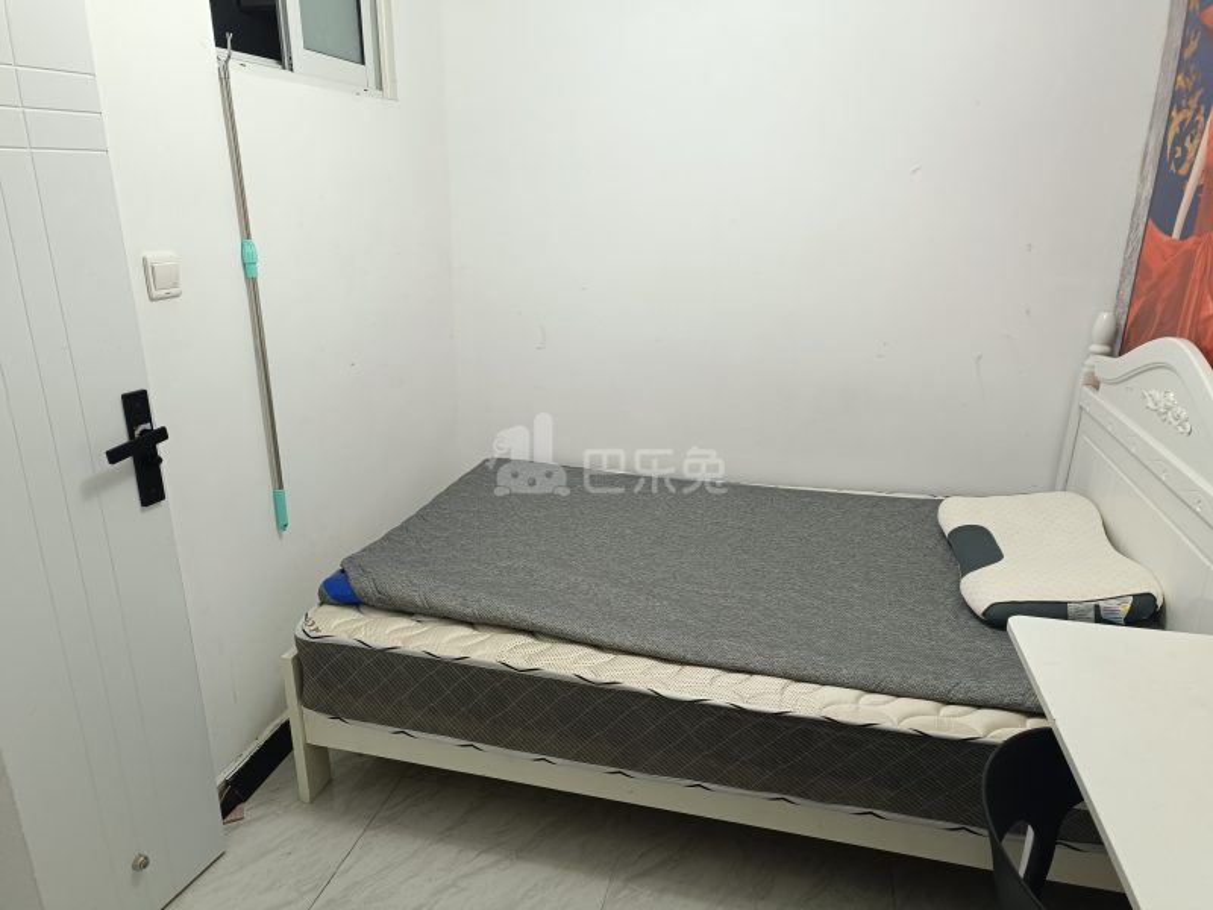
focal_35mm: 24
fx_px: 841
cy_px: 455
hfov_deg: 71.6
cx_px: 606
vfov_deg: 56.8
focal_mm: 5.59
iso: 465
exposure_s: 1/50.1
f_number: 1.88
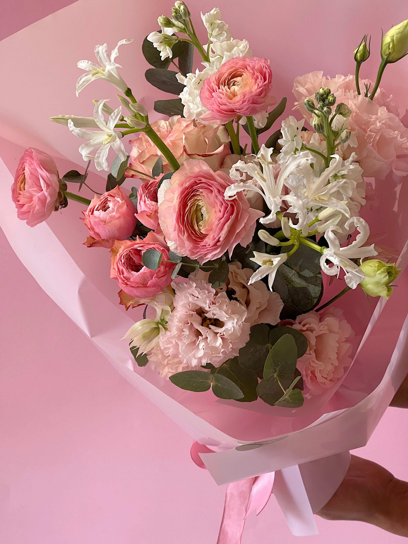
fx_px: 1006
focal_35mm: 64
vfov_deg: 30.3
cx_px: 204
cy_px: 272
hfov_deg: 22.9
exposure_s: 1/50
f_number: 2.2
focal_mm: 7.5
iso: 125
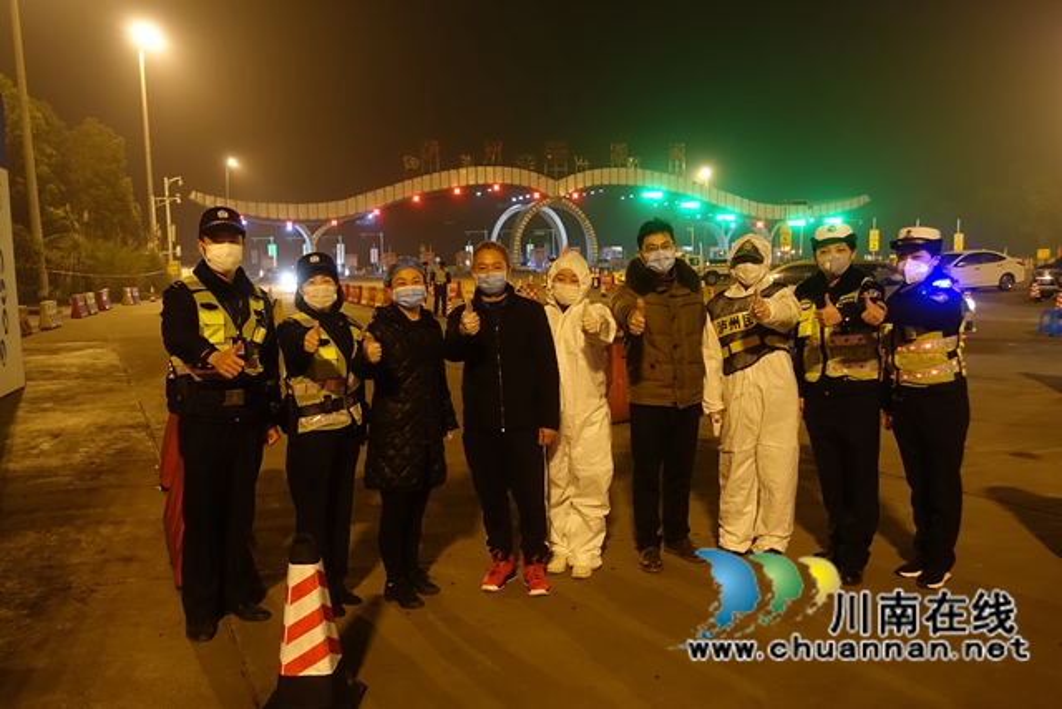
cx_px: 531
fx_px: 915
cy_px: 354
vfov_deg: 42.3
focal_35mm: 31
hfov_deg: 60.3
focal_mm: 11.33
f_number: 2.5
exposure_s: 1/20
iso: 800
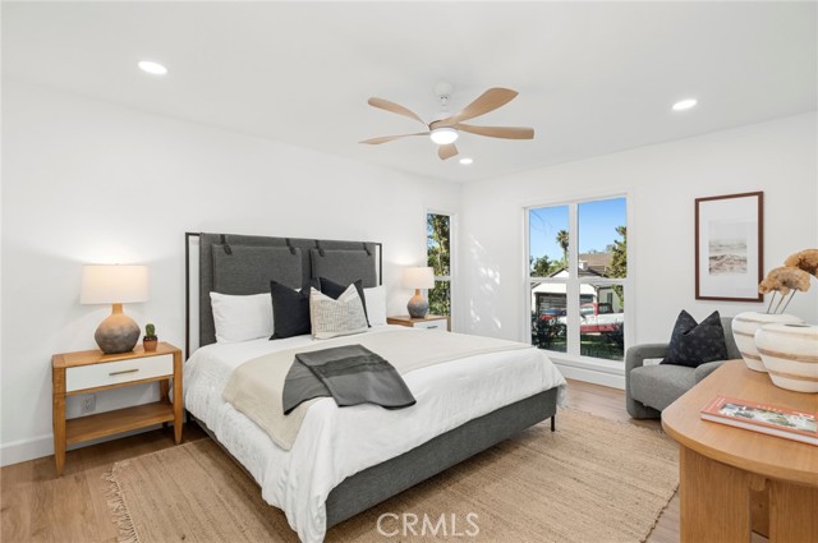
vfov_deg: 70.3
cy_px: 272
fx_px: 386
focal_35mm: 17
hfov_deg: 93.3
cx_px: 409
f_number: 8
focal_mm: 17
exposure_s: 1/13
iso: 125
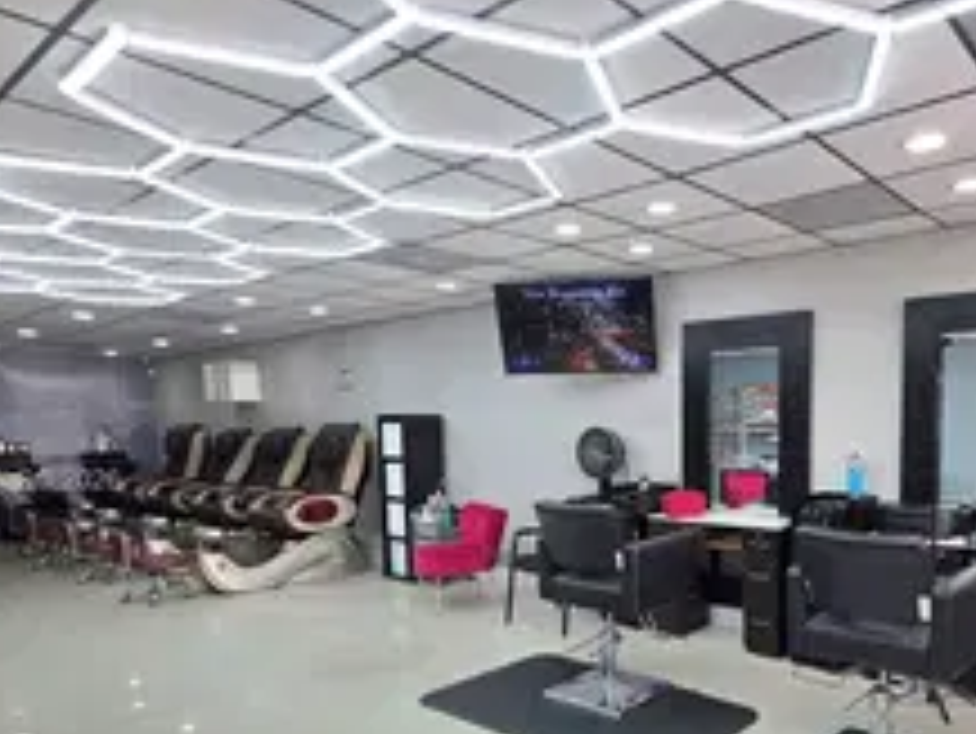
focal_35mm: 24
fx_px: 677
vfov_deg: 55.8
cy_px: 482
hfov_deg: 69.0
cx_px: 670
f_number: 1.9
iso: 20
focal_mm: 2.2
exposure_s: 1/120
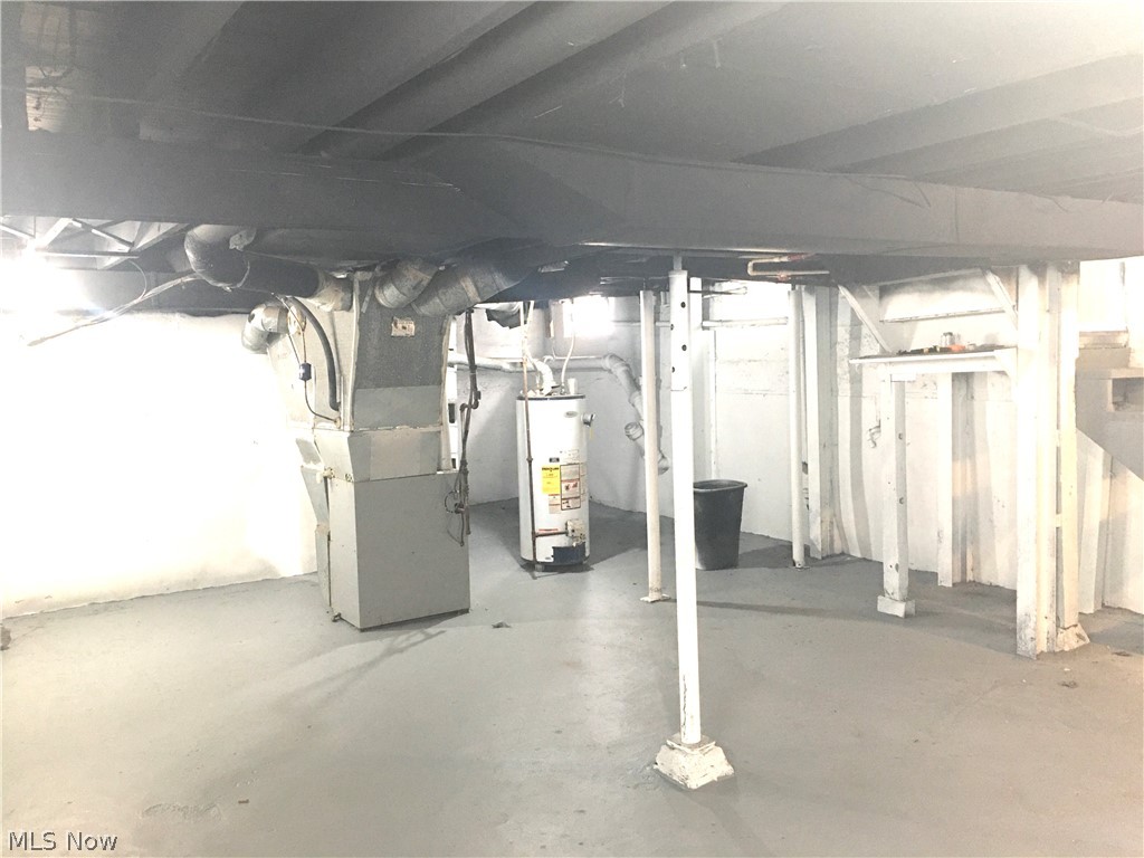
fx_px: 958
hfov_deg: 61.7
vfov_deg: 48.2
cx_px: 572
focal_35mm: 29
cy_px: 429
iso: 50
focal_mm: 4.15
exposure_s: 1/4
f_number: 2.2
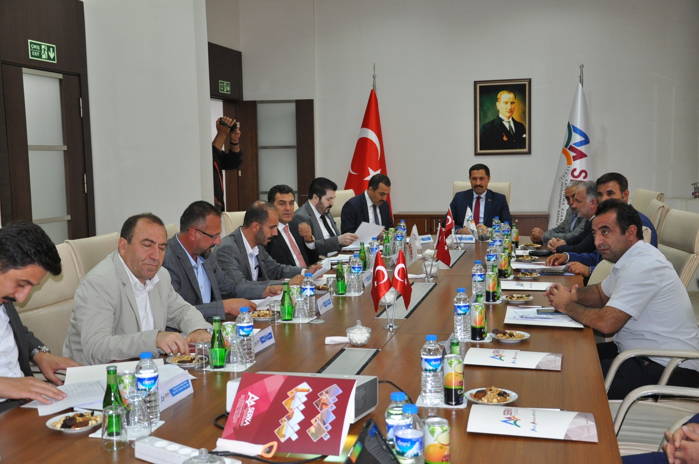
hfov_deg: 46.4
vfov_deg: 31.8
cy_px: 232
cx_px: 350
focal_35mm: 42
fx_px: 815
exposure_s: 1/60
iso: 800
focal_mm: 28
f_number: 4
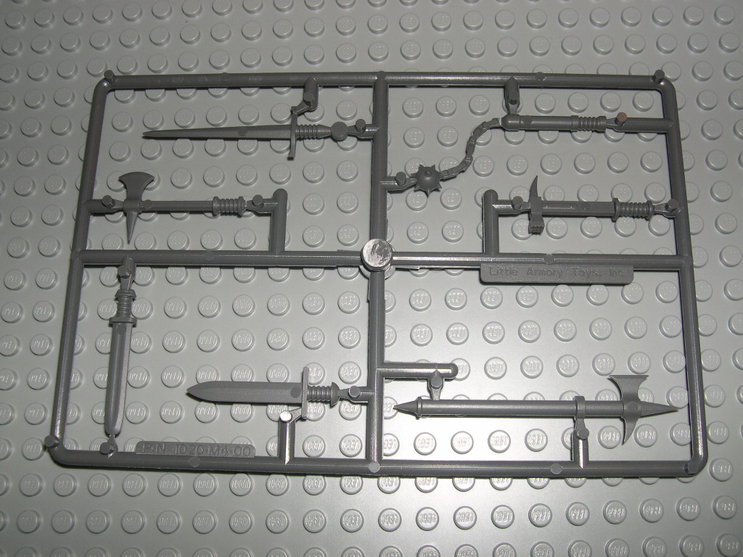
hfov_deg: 49.0
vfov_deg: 37.7
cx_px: 372
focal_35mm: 38
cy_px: 278
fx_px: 816
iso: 100
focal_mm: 8
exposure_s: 1/60
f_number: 7.6
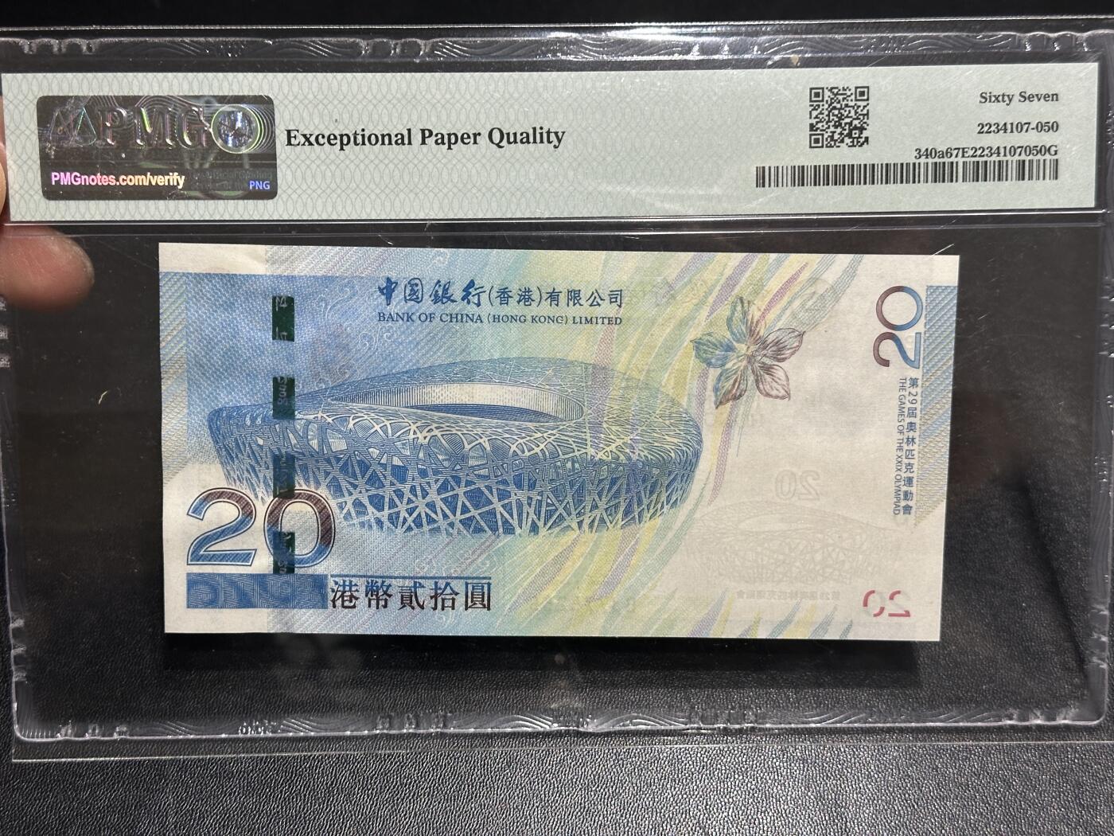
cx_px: 557
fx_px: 1545
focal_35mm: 48
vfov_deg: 30.3
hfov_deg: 39.7
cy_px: 418
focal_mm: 6.86
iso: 160
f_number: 1.78
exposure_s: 1/50
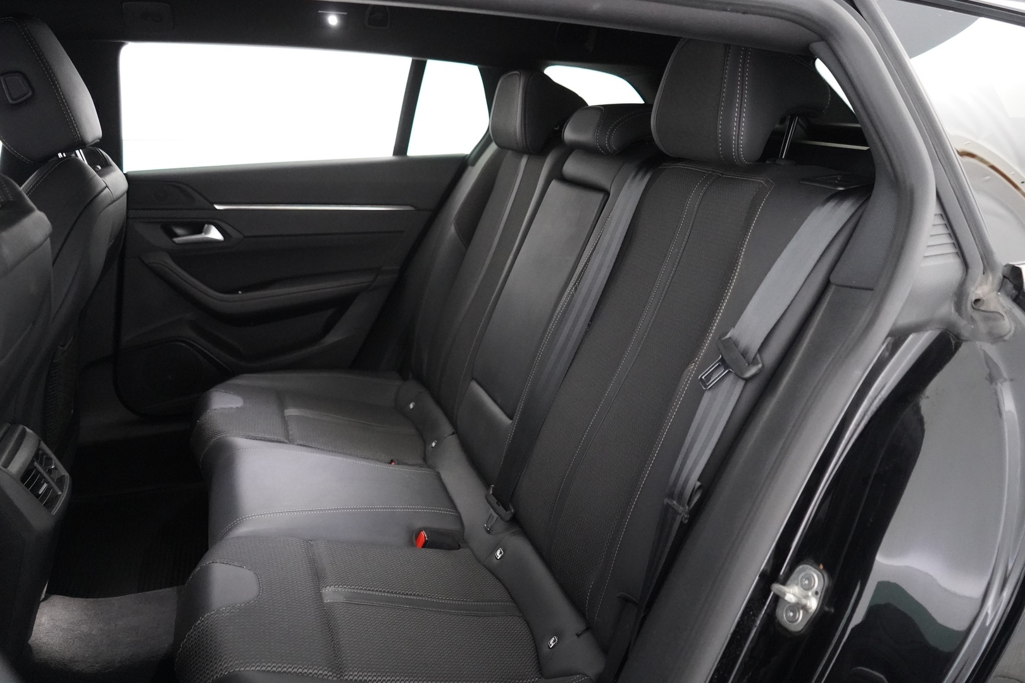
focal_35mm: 28
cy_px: 342
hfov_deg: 65.5
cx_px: 512
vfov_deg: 46.4
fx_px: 797
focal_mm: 28
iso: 12800
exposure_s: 1/80
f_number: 3.5
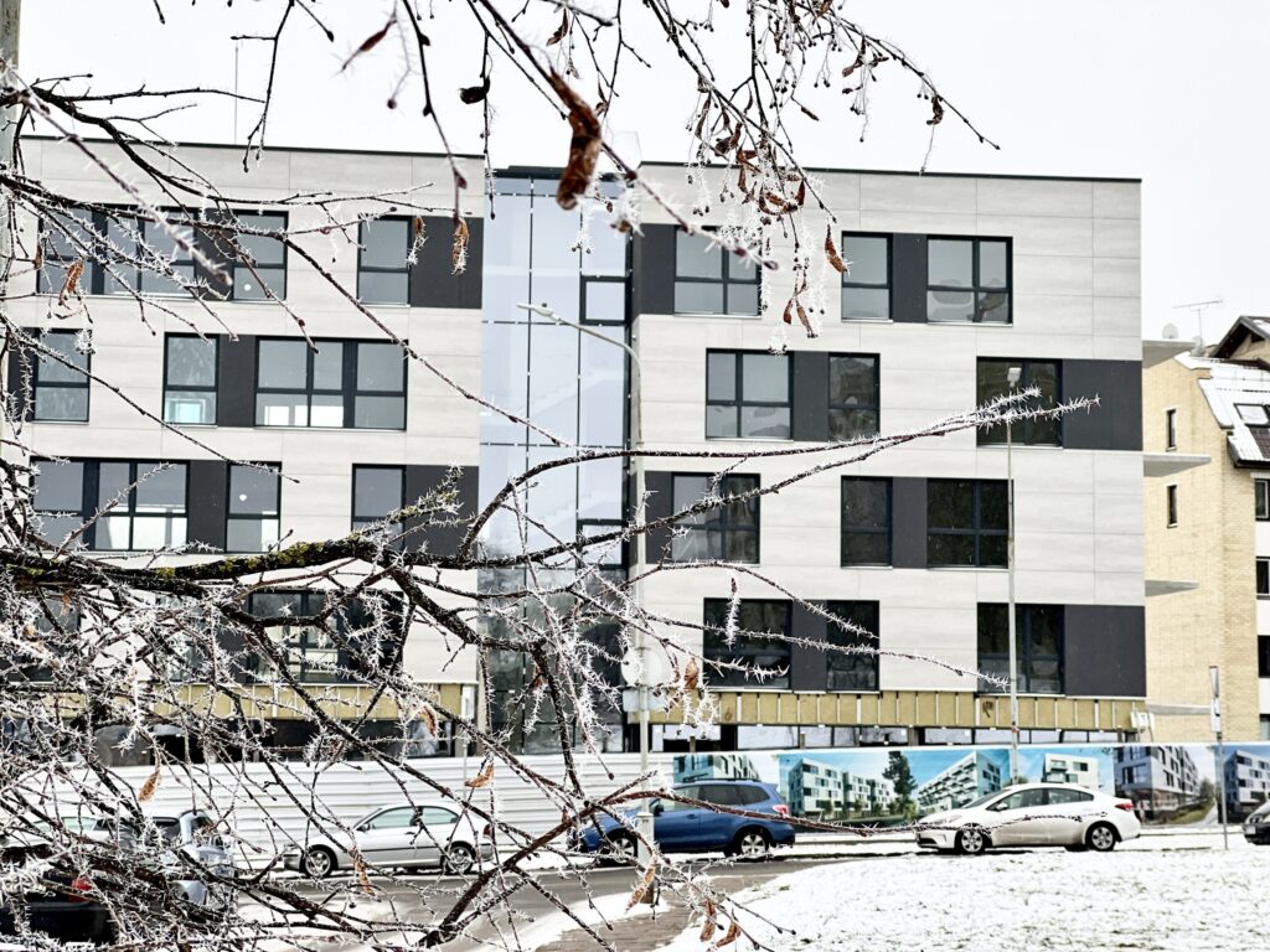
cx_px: 635
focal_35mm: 77
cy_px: 476
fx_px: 2825
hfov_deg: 25.3
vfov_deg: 19.1
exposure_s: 1/121
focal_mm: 9
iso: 40
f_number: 2.8
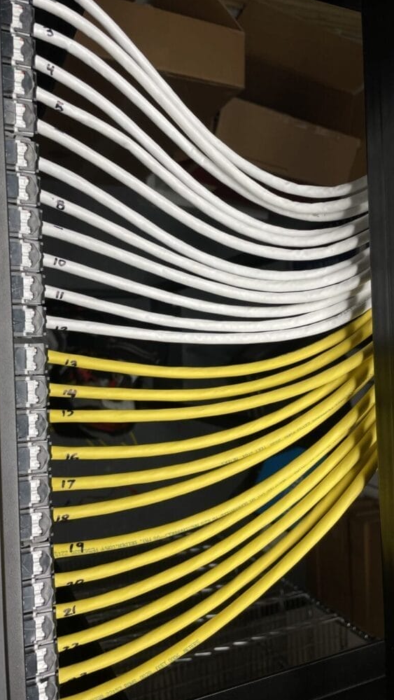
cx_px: 182
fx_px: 538
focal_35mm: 29
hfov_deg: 40.2
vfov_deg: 66.1
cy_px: 351
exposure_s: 1/100
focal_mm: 4.2
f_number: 1.6
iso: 40
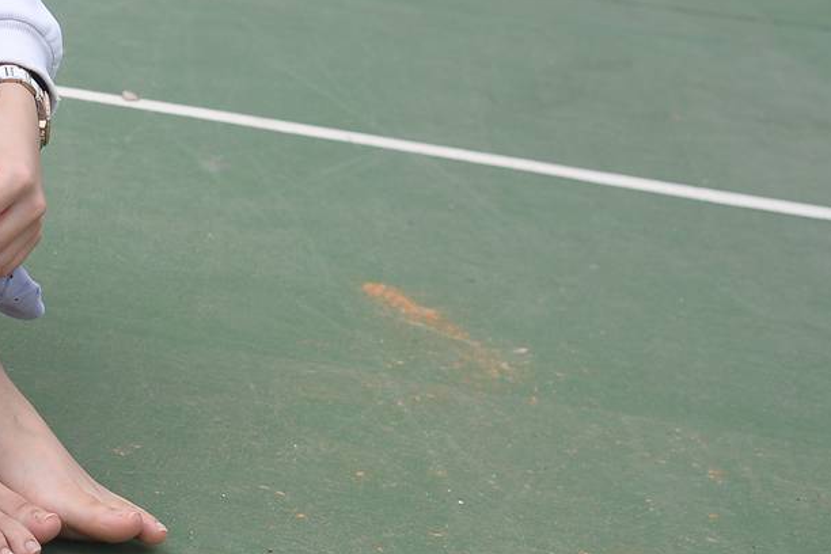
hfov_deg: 15.8
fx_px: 2770
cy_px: -35
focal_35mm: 120
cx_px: -388
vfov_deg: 11.3
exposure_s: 1/640
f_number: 5.6
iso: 125
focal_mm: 35
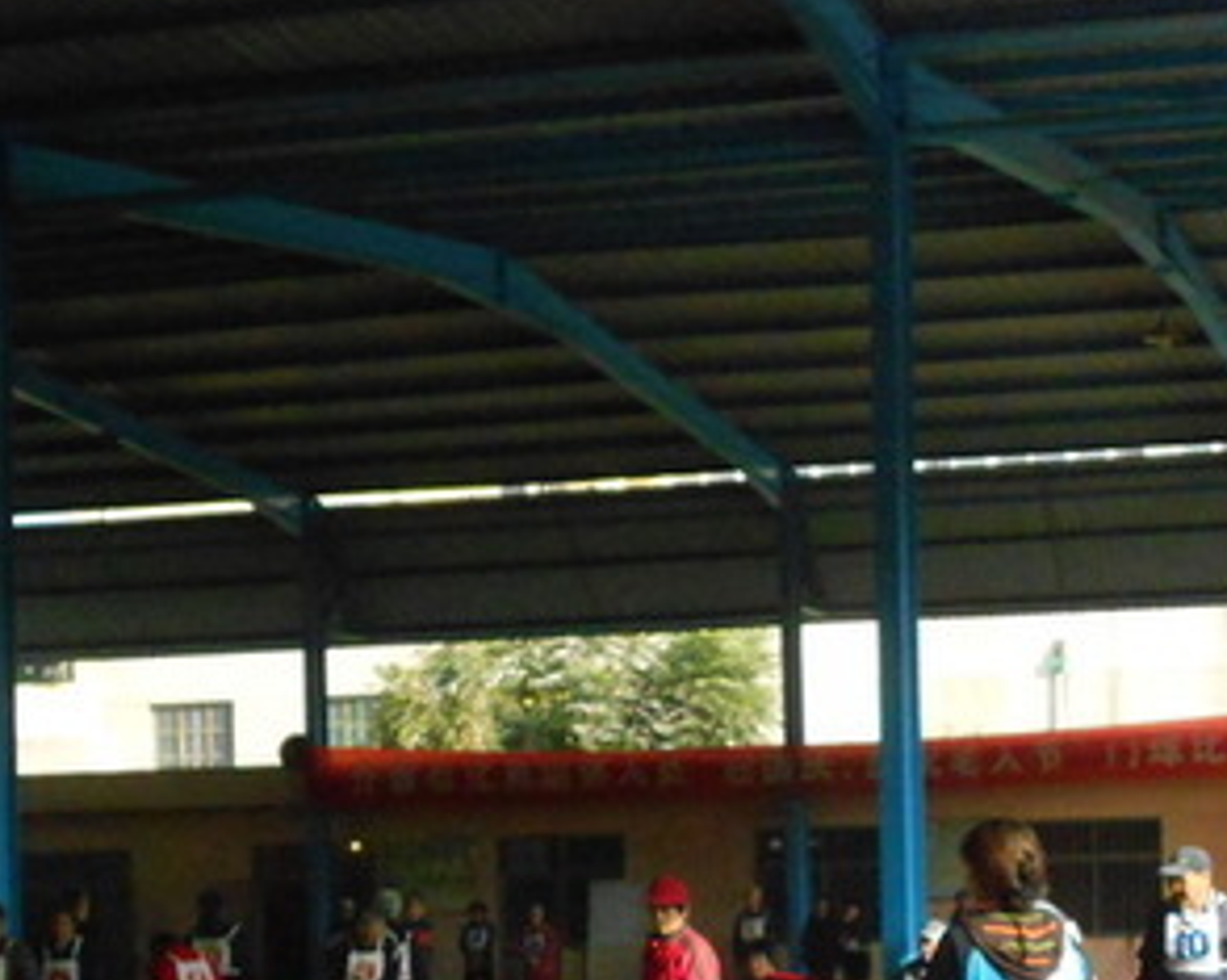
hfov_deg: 22.0
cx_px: 938
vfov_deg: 17.5
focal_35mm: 86
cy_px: 917
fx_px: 3121
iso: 800
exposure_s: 1/1250
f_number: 4.2
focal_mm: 7.7
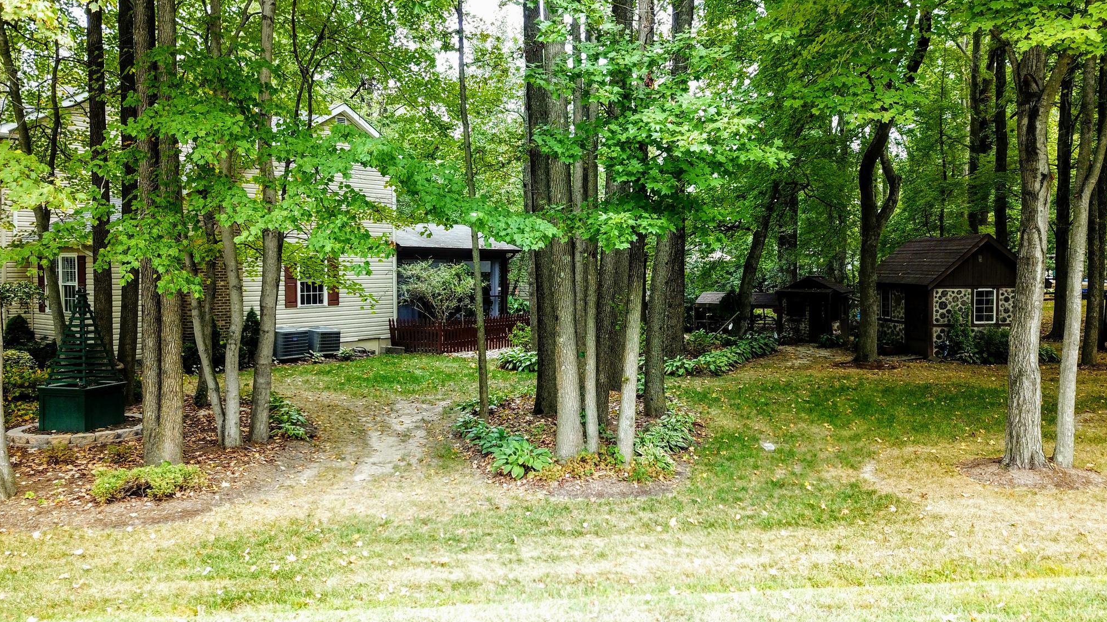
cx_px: 564
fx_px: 851
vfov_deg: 40.2
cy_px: 289
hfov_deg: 66.1
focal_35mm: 29
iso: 147
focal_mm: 4.73
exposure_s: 1/50
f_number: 2.2
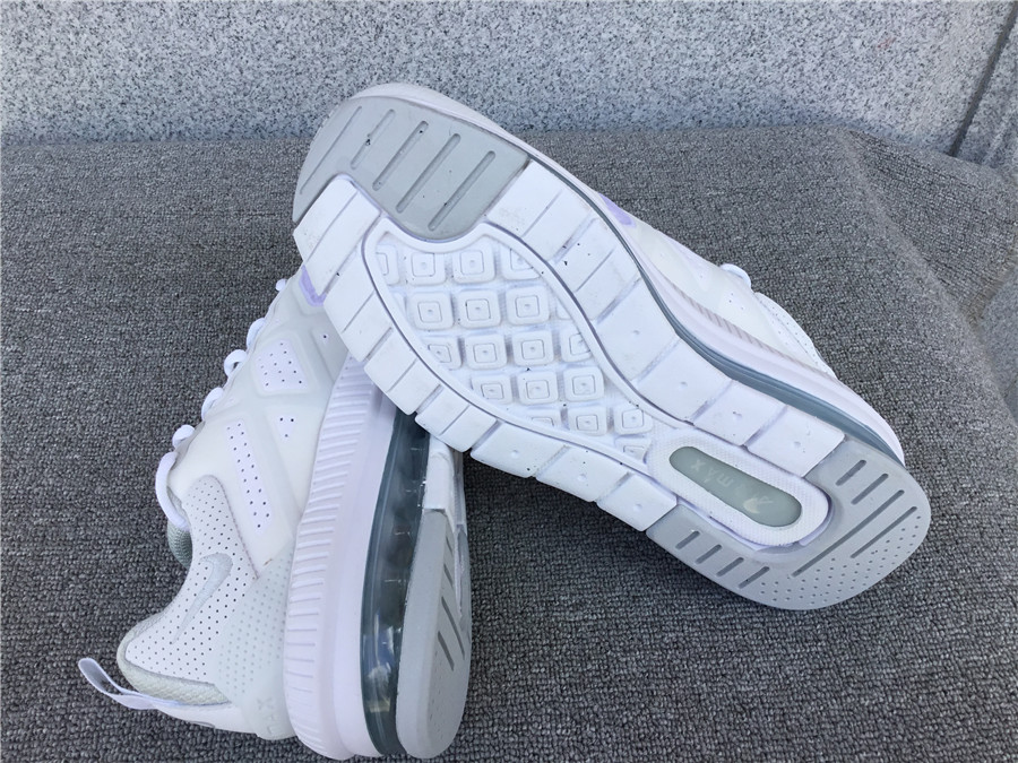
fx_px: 912
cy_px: 382
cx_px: 509
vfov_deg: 45.4
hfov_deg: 58.4
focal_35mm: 31
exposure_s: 1/339
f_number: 2.4
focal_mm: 3.3
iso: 25
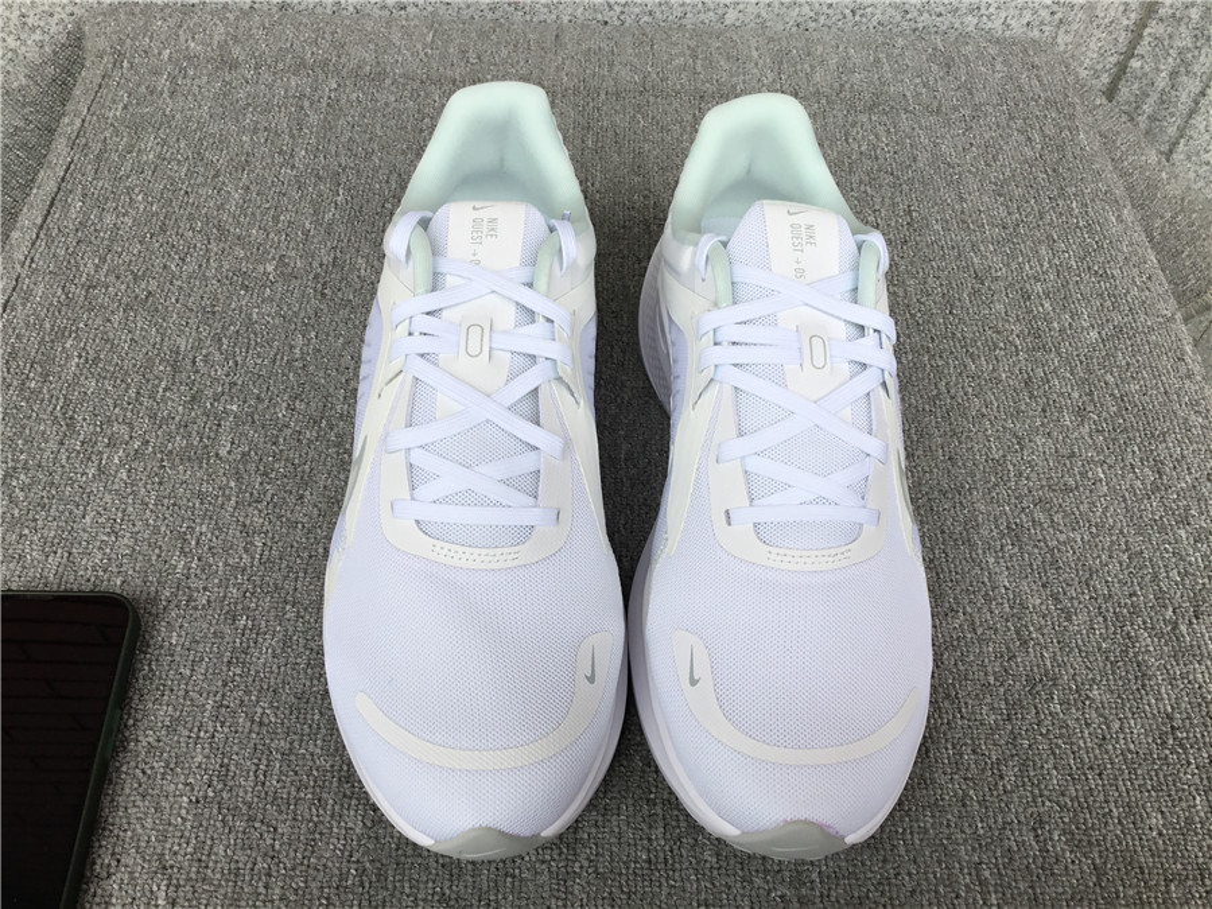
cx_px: 606
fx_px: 1085
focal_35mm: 31
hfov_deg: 58.4
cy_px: 454
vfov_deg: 45.4
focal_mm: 3.3
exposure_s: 1/126
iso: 25
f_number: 2.4
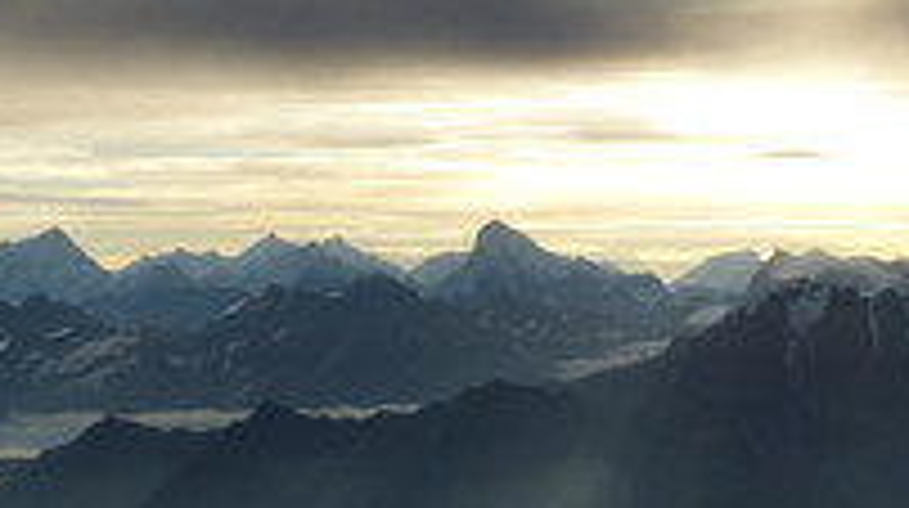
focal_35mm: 162
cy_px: 445
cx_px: 603
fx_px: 3900
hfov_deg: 13.3
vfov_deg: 7.4
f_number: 4
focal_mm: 13.5
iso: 100
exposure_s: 1/1000
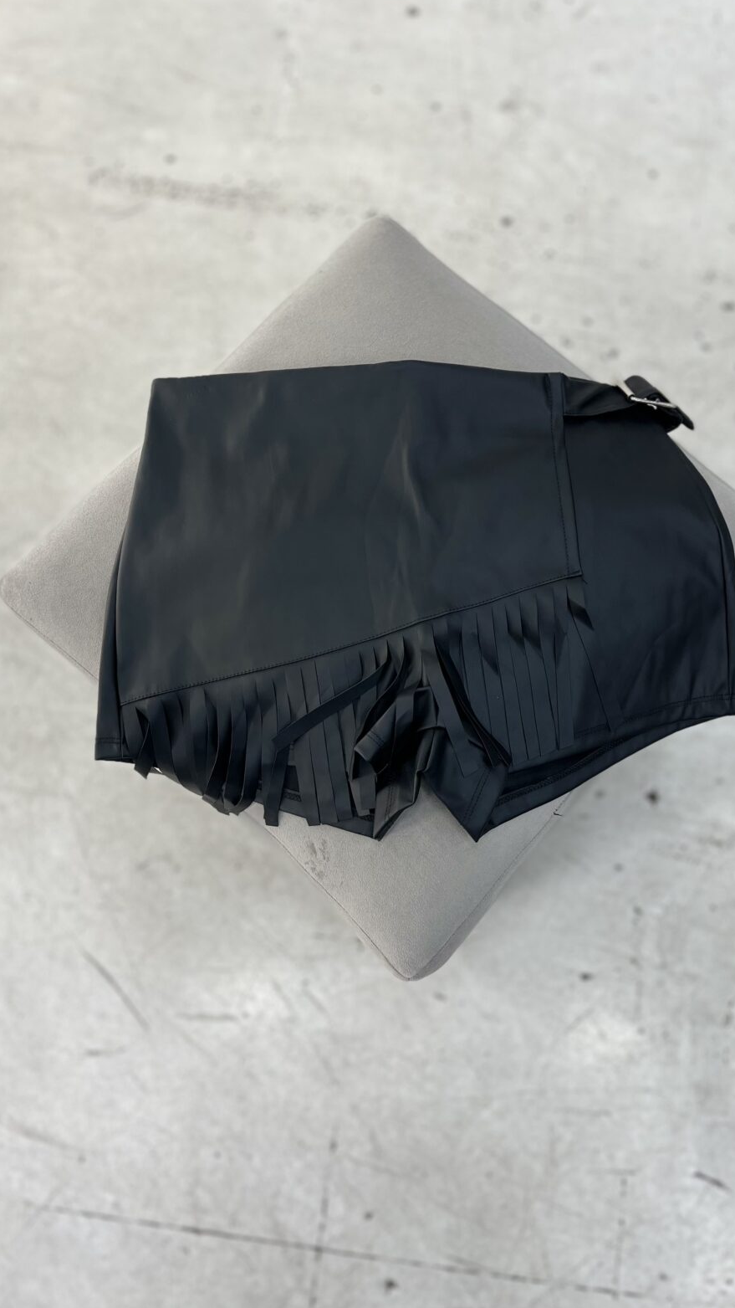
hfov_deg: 40.0
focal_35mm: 29
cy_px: 647
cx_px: 431
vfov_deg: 66.1
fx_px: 1005
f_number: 1.6
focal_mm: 5.1
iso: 50
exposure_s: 1/100
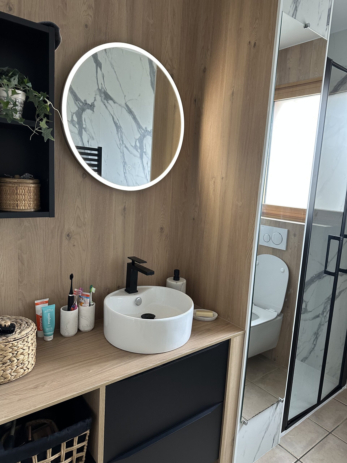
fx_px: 321
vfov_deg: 71.6
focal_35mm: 24
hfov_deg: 56.8
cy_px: 232
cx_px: 174
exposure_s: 1/100
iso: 200
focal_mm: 6.86
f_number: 1.78
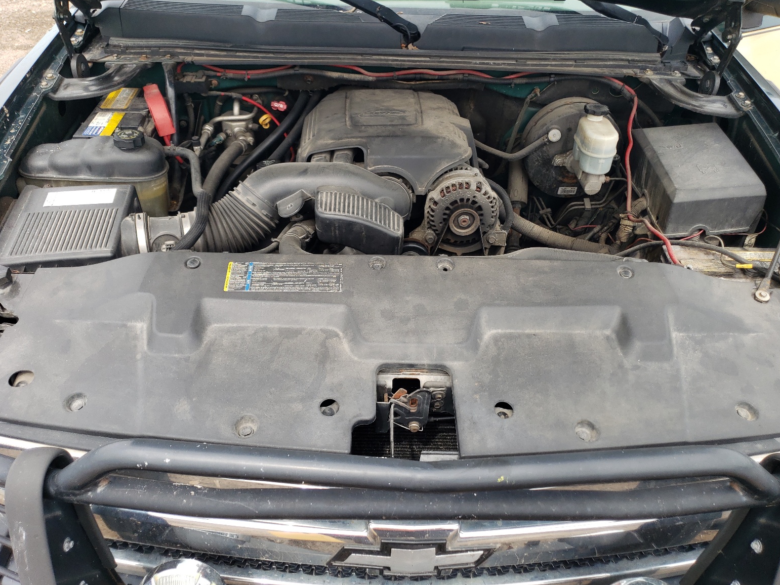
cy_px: 291
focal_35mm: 27
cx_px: 394
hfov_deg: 65.3
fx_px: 608
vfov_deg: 51.4
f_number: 1.5
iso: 50
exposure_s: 1/625
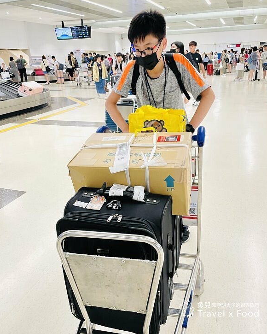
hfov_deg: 51.5
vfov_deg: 62.2
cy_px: 165
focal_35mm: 28
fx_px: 277
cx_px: 136
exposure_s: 1/60
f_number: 1.6
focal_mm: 4.2
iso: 80
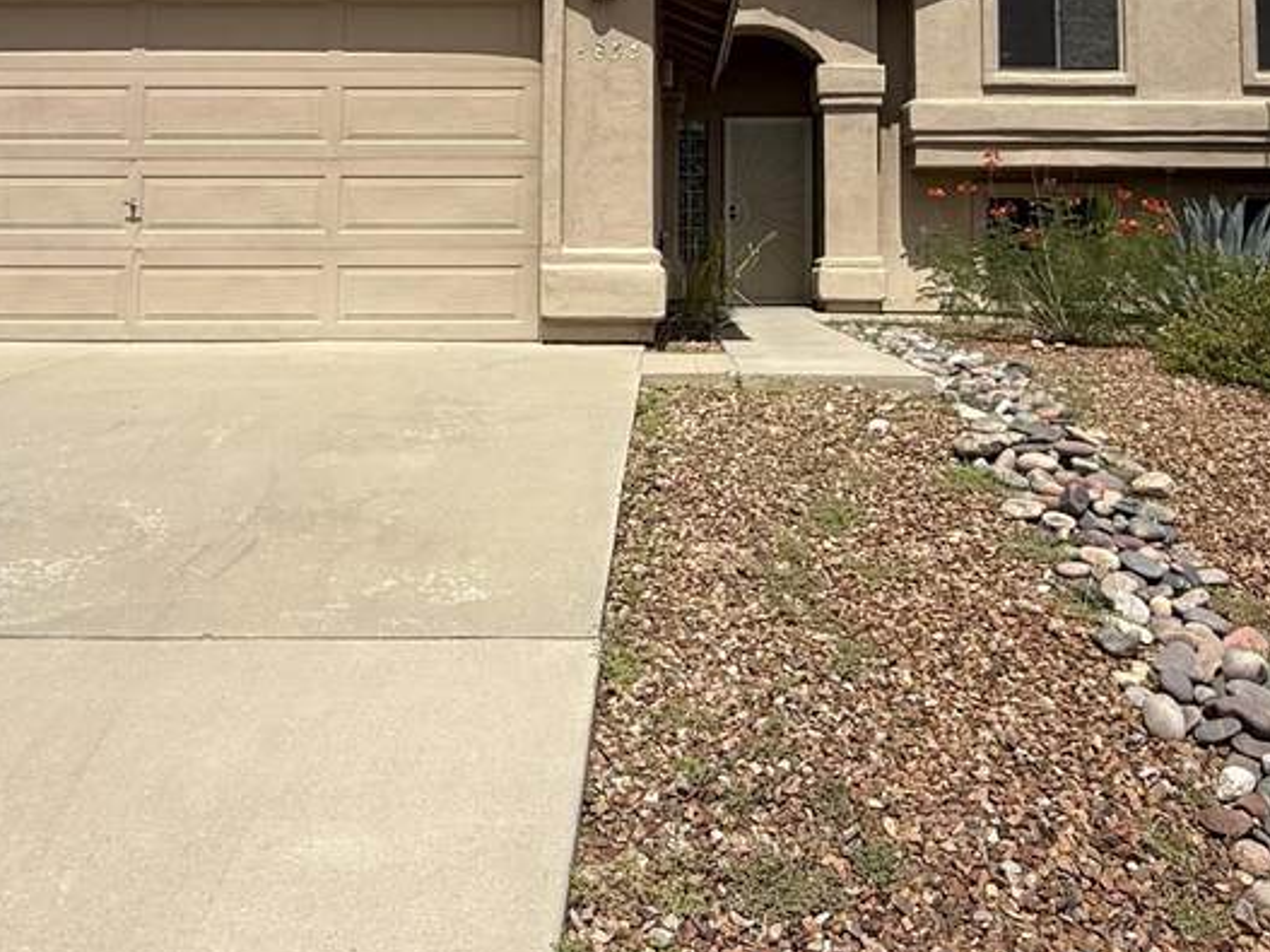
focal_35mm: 34
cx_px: 684
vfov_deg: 39.9
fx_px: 1247
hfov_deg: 53.9
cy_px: 178
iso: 50
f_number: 2.2
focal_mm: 2.22
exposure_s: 1/4149
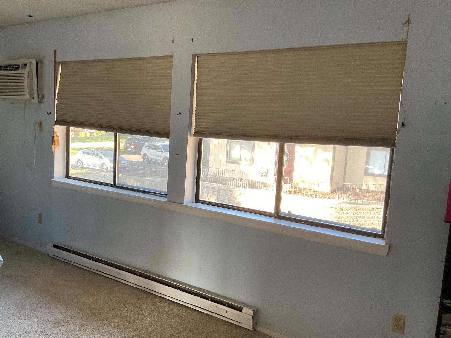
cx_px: 203
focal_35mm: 32
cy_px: 175
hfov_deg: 56.7
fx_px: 417
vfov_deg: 44.2
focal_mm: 3
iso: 64
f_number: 1.8
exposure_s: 1/92
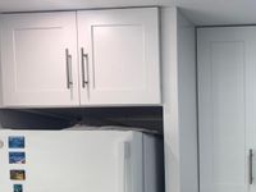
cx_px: 298
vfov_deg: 22.8
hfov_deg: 28.5
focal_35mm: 60
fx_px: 444
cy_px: 220
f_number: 1.78
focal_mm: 6.76
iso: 50
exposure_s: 1/138
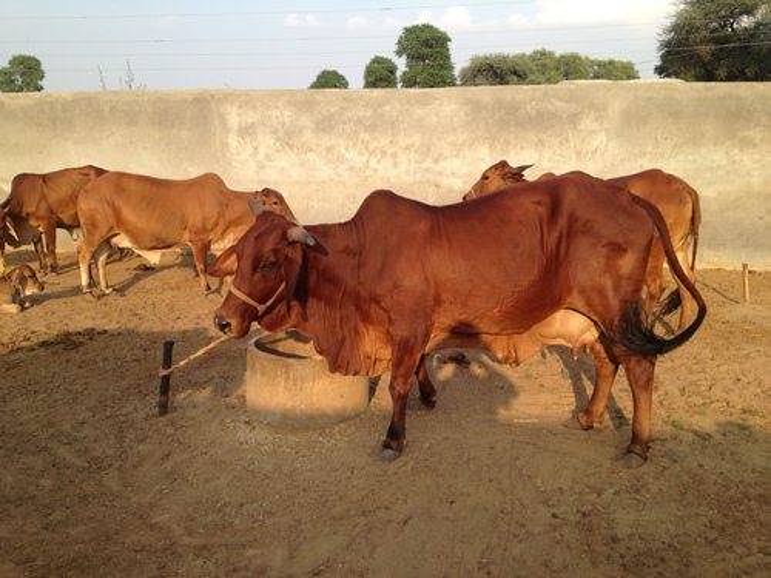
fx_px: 780
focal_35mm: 35
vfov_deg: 40.7
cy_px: 289
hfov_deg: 52.6
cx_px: 386
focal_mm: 4.28
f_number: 2.4
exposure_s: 1/767
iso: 50
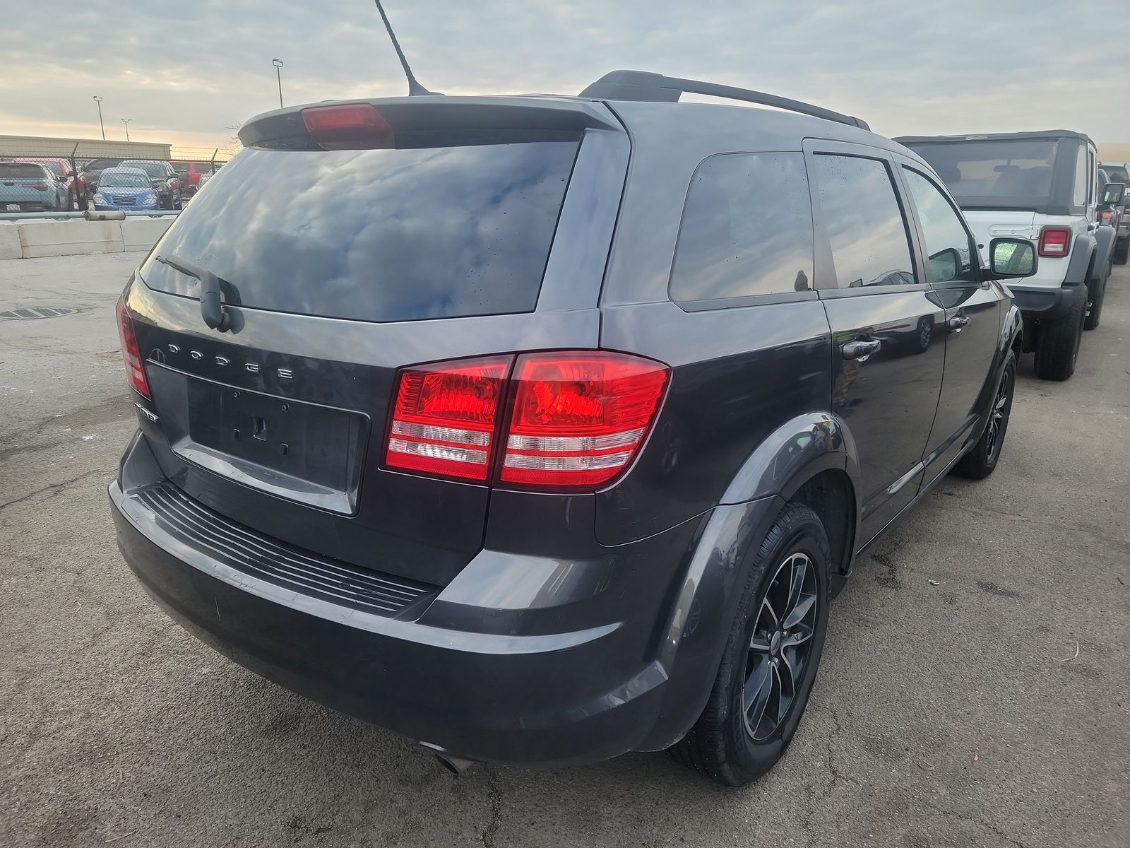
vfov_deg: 56.8
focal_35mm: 24
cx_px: 565
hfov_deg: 71.6
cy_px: 424
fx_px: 783
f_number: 1.8
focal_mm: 6.7
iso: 50
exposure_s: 1/125
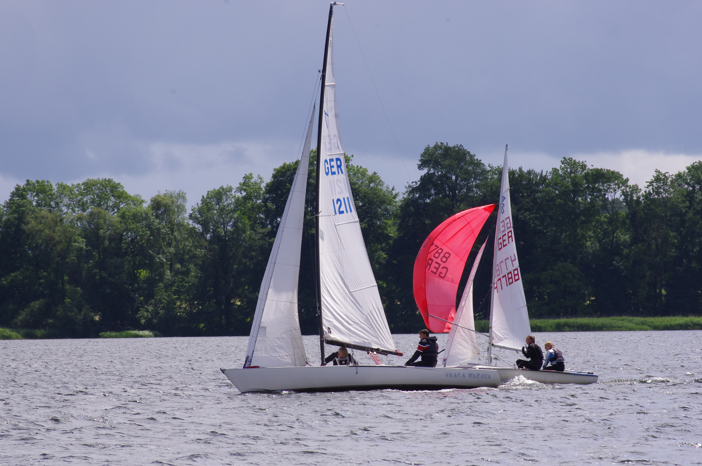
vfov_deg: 4.6
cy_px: 233
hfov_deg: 6.9
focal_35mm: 300
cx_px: 351
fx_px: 5843
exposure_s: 1/400
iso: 400
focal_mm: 200
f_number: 14
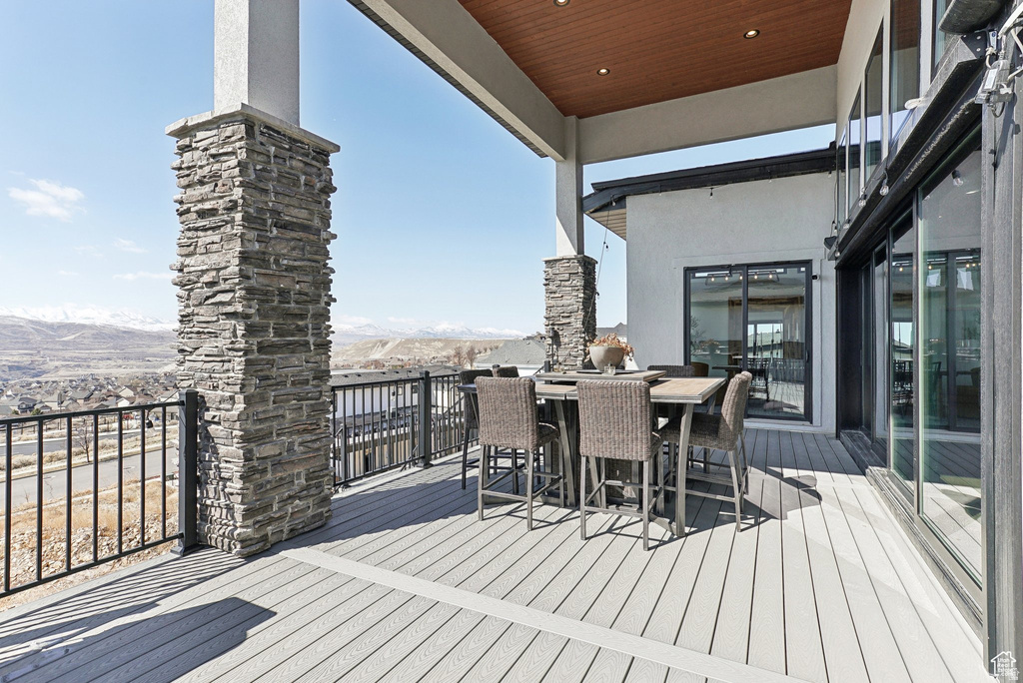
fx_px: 483
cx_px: 512
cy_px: 342
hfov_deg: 93.2
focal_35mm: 17
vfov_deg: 70.5
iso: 100
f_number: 8
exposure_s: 1/160
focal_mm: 17
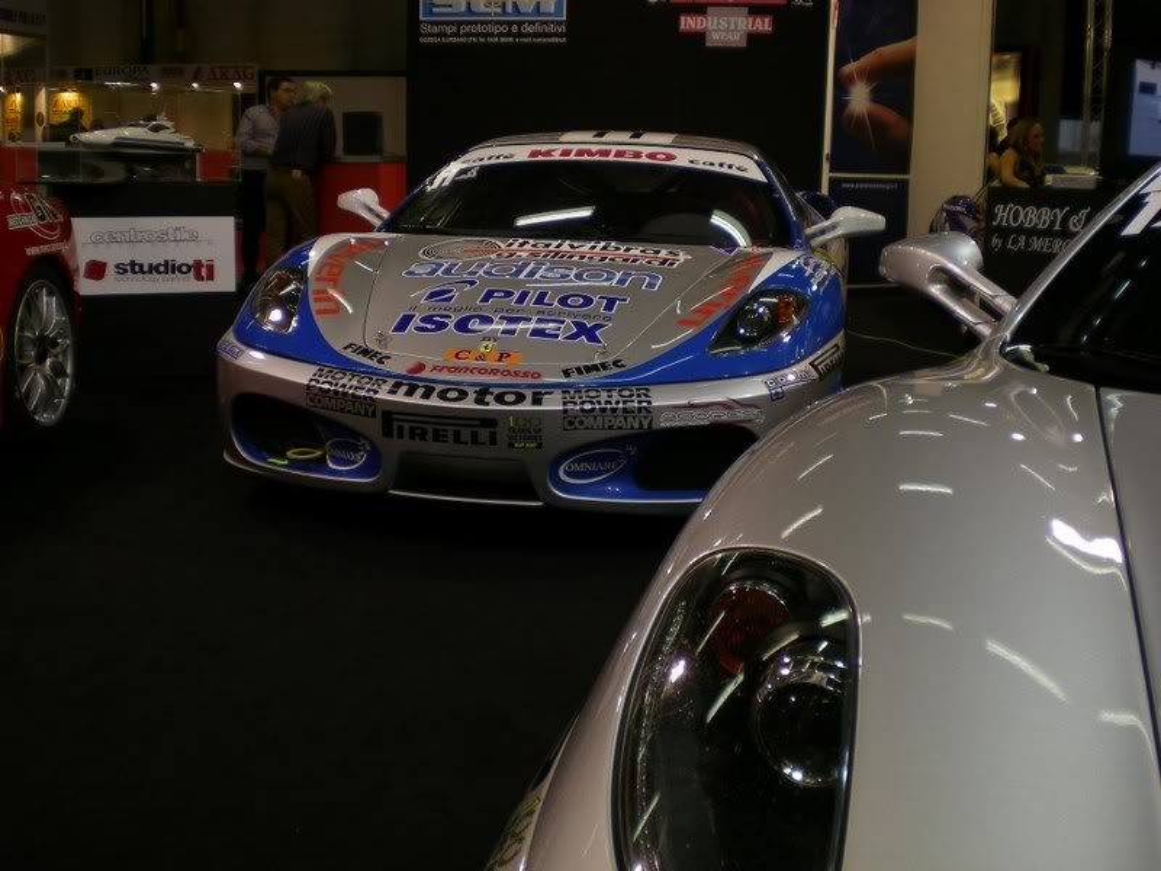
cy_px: 436
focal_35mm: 38
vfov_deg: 37.7
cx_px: 580
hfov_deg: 49.0
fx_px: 1274
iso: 60
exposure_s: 1/59.8
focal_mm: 6.3
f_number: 3.1
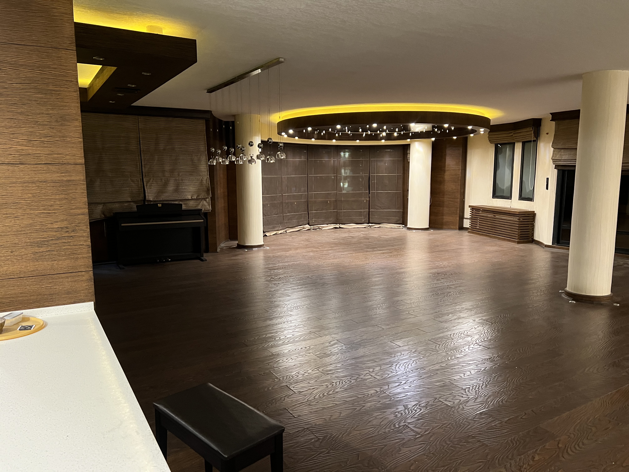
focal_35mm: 26
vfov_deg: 53.1
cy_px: 236
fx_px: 472
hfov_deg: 67.3
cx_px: 314
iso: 400
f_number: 1.5
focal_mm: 5.7
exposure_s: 1/33
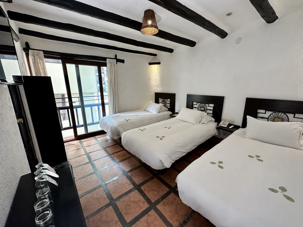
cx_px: 152
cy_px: 114
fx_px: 123
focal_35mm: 14
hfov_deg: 102.1
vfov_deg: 85.7
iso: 200
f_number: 2.2
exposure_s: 1/120
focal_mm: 2.22
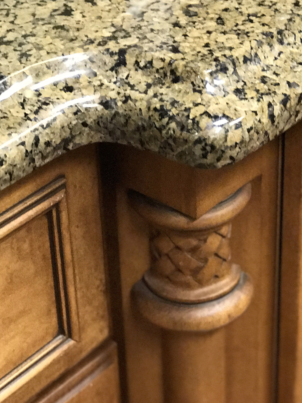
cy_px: 160
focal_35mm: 105
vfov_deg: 18.7
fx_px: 1221
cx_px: 250
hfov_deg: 14.0
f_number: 2.8
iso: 400
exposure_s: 1/60
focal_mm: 6.6
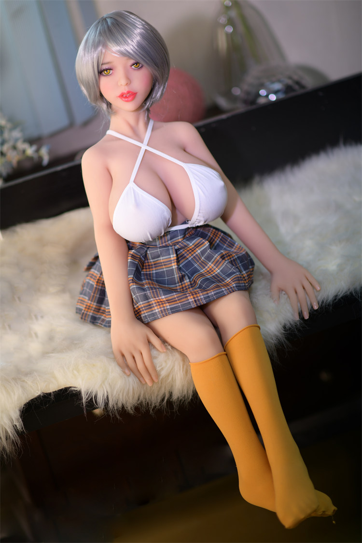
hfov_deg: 16.1
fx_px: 1282
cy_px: 272
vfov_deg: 23.9
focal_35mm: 85
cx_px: 181
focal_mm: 85
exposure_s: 1/250
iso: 100
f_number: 1.6
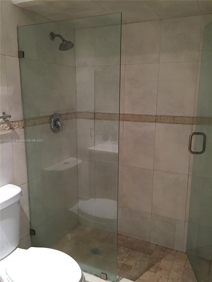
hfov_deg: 48.2
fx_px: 237
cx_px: 106
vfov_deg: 61.7
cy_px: 141
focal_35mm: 29
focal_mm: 4.15
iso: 250
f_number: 2.2
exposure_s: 1/20
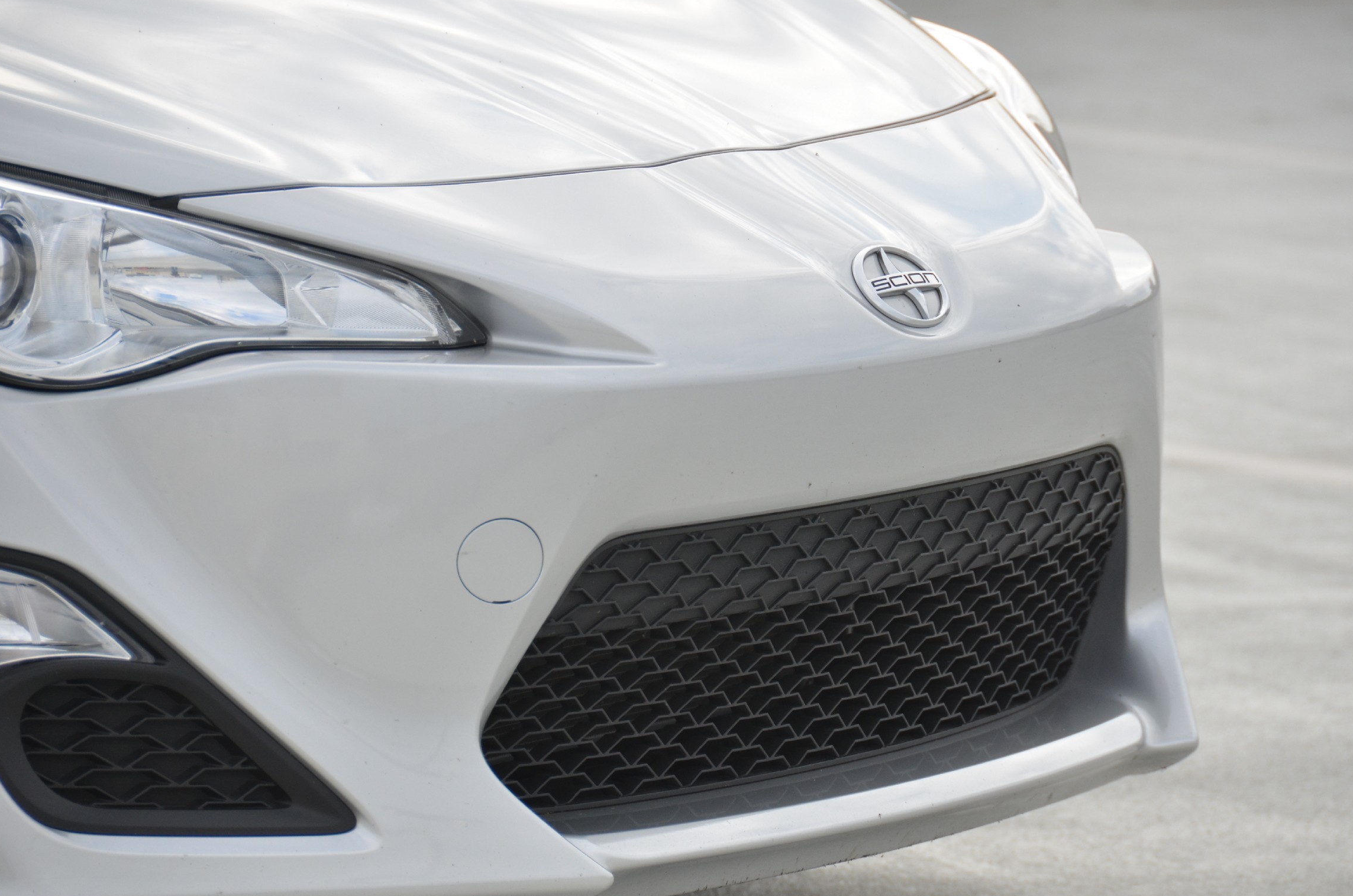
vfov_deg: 4.2
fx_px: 12302
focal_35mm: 328
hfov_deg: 6.3
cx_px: 727
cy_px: 438
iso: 400
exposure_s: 1/1250
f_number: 5.6
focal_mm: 200
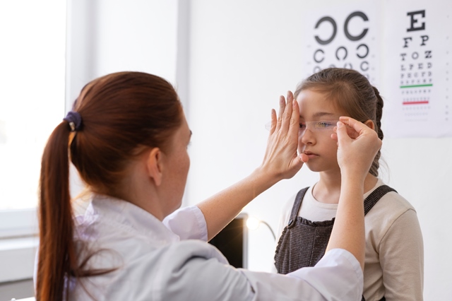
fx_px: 627
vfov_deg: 27.0
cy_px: 150
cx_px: 226
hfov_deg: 39.6
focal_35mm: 50
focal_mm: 50
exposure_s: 1/160
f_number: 3.5
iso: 400
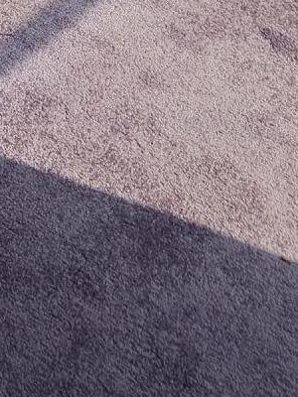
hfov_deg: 12.6
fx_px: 1320
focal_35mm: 115
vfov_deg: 14.0
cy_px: -439
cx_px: -62
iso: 32
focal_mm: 5.4
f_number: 1.8
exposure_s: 1/2000
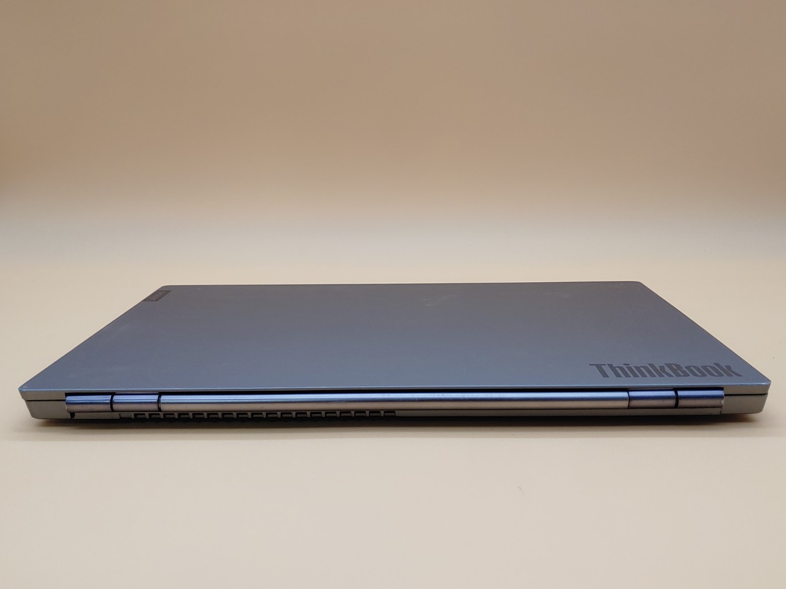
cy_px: 302
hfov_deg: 54.0
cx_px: 402
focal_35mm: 34
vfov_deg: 41.8
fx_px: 772
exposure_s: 1/220
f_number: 1.8
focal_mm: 4.36
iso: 50
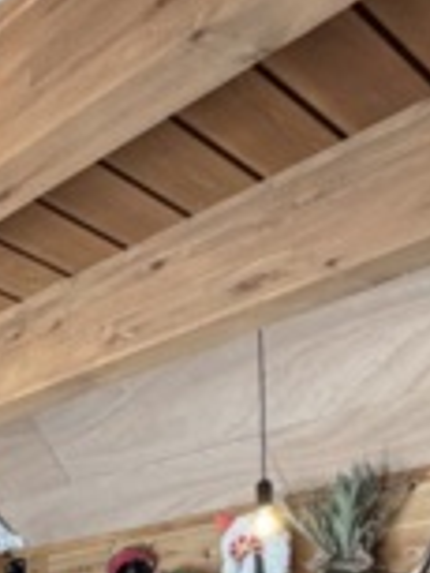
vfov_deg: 30.2
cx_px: -277
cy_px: 670
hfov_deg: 20.9
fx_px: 910
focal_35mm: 55
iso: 200
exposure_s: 1/50
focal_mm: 2.22
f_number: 2.2
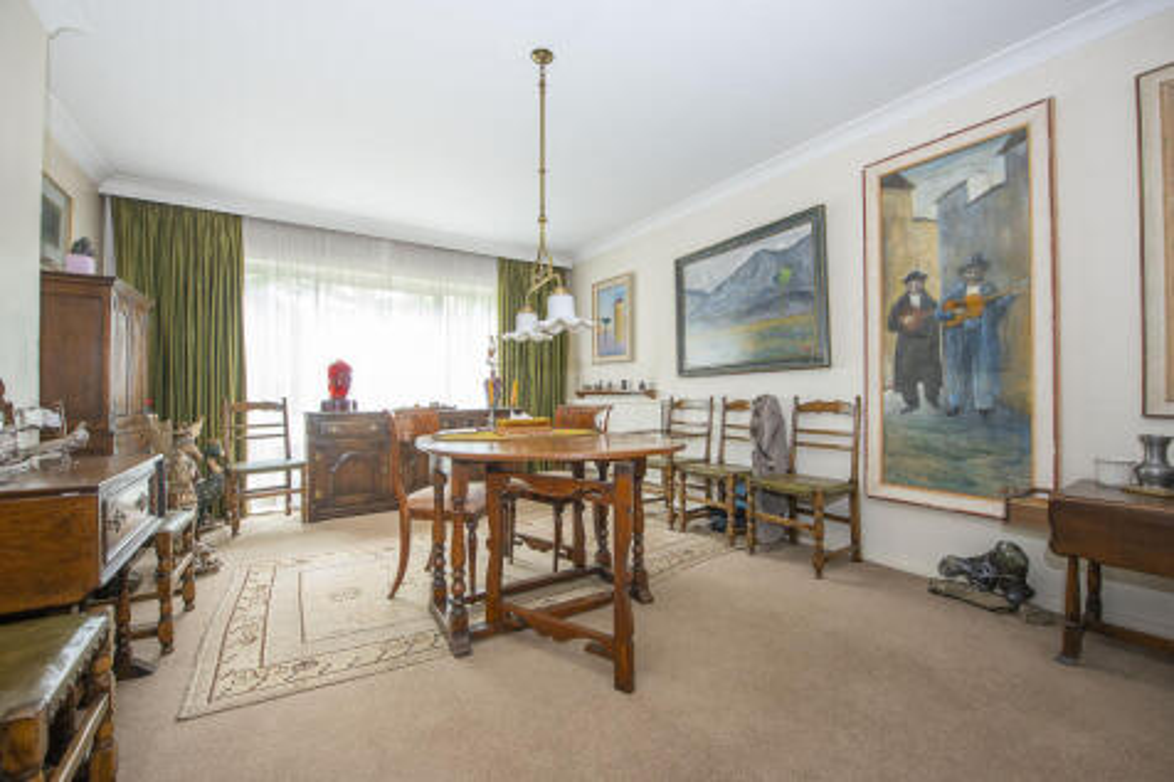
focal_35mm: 14
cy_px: 391
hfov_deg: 104.3
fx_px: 456
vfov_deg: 81.2
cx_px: 587
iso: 500
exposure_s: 1/1.67
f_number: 5.6
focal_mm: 14
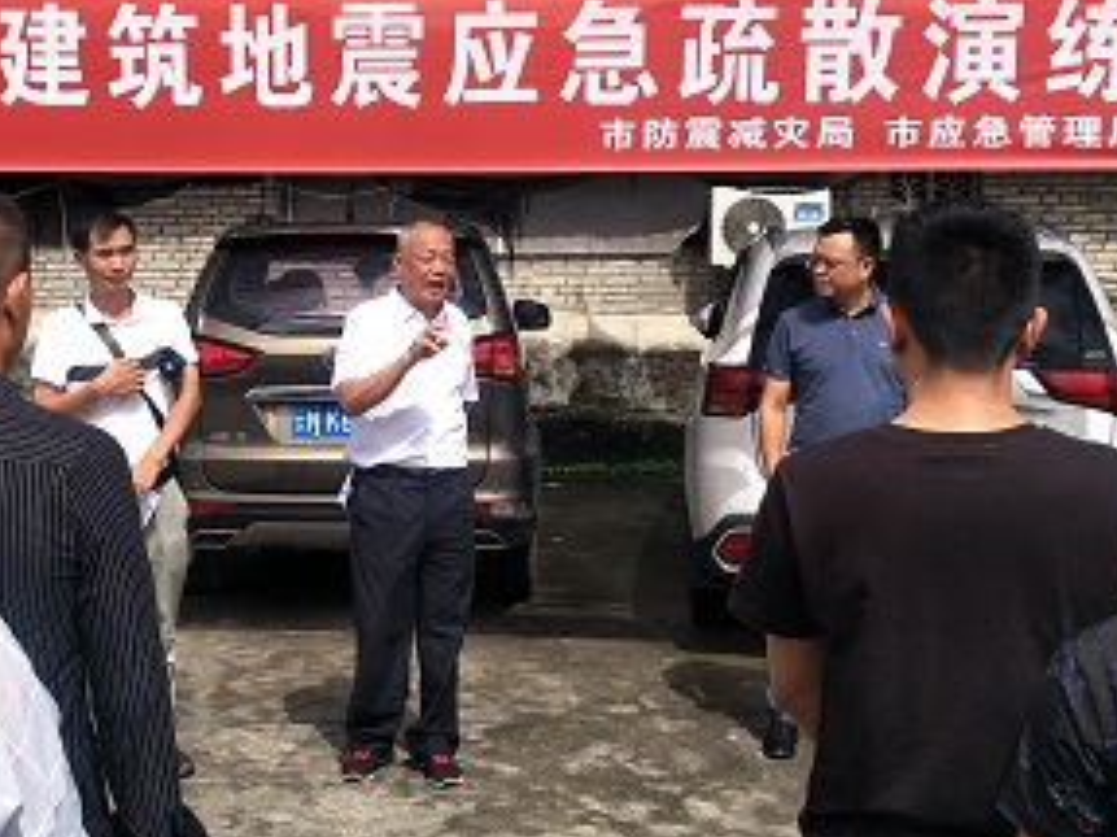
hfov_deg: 40.6
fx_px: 1484
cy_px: 374
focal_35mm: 46
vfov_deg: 31.5
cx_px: 346
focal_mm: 3.79
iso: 34
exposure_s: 1/1667
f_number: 1.7
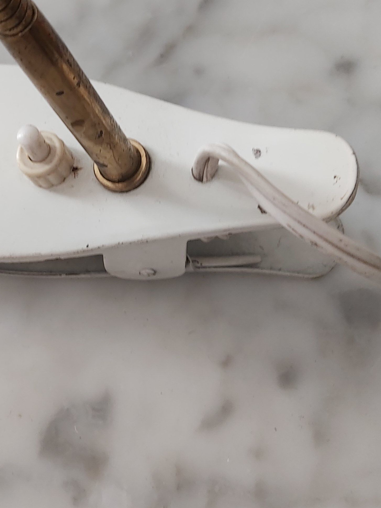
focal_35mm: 54
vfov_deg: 35.2
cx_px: 90
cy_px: 175
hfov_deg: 26.6
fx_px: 792
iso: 100
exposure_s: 1/100
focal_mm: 3.92
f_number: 1.7
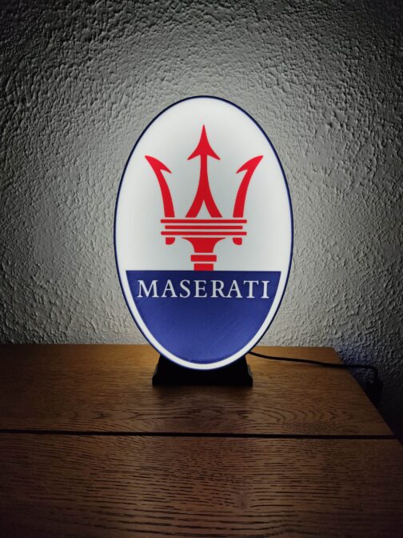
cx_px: 202
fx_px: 404
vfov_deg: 67.3
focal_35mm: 26
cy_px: 269
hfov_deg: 53.1
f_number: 1.79
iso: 154
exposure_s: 1/100
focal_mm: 4.74
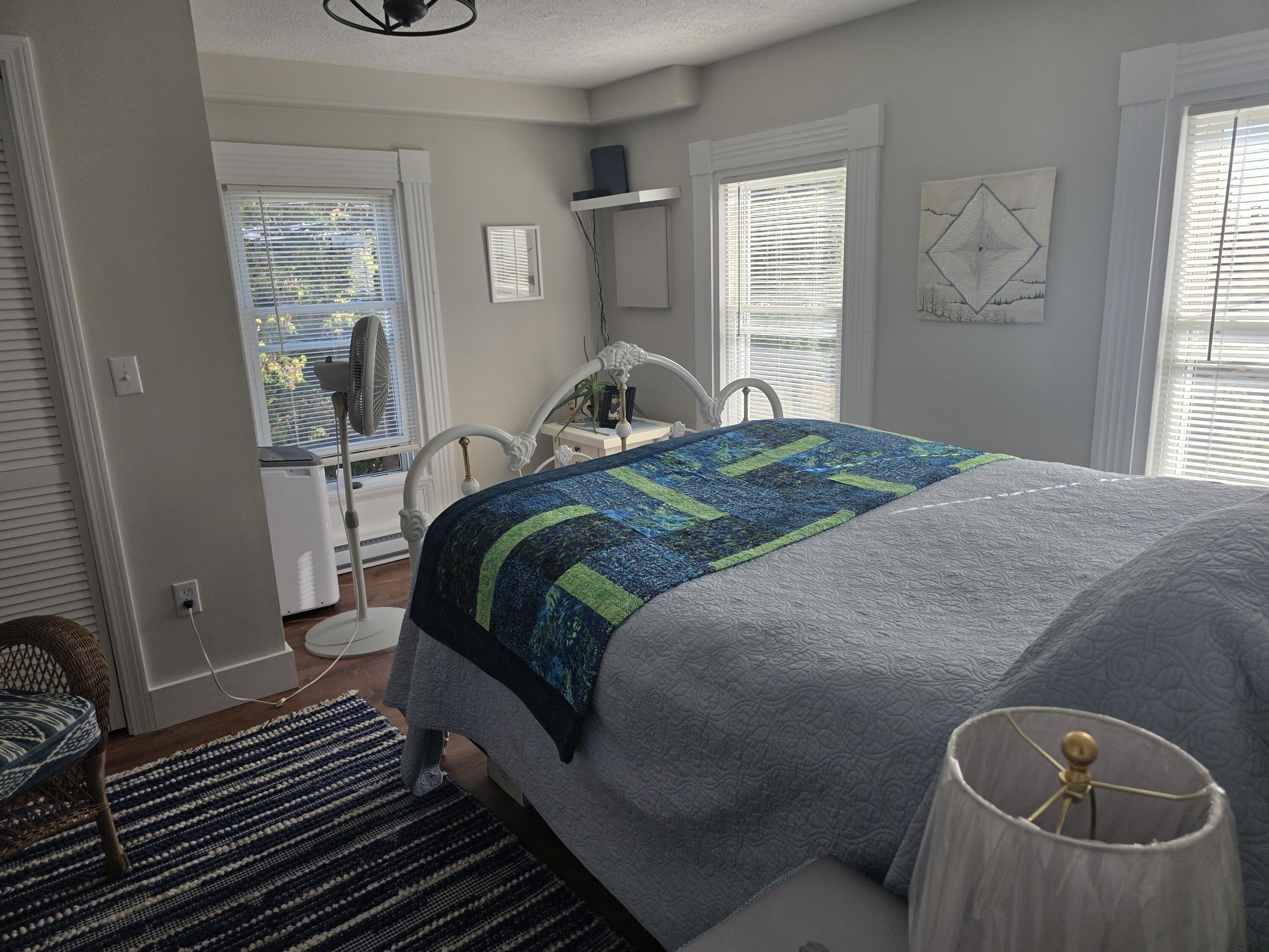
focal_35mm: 23
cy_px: 476
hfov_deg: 73.9
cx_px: 634
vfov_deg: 58.9
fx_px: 843
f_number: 1.7
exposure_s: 1/359
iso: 32
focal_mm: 6.3
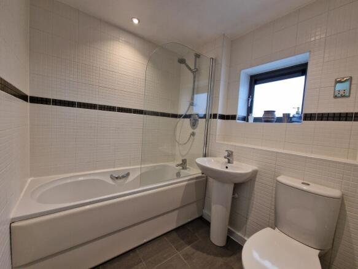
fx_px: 134
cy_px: 134
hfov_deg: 106.2
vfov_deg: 89.9
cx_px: 179
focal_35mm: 13
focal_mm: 2.2
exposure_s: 1/100
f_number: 2.2
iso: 80
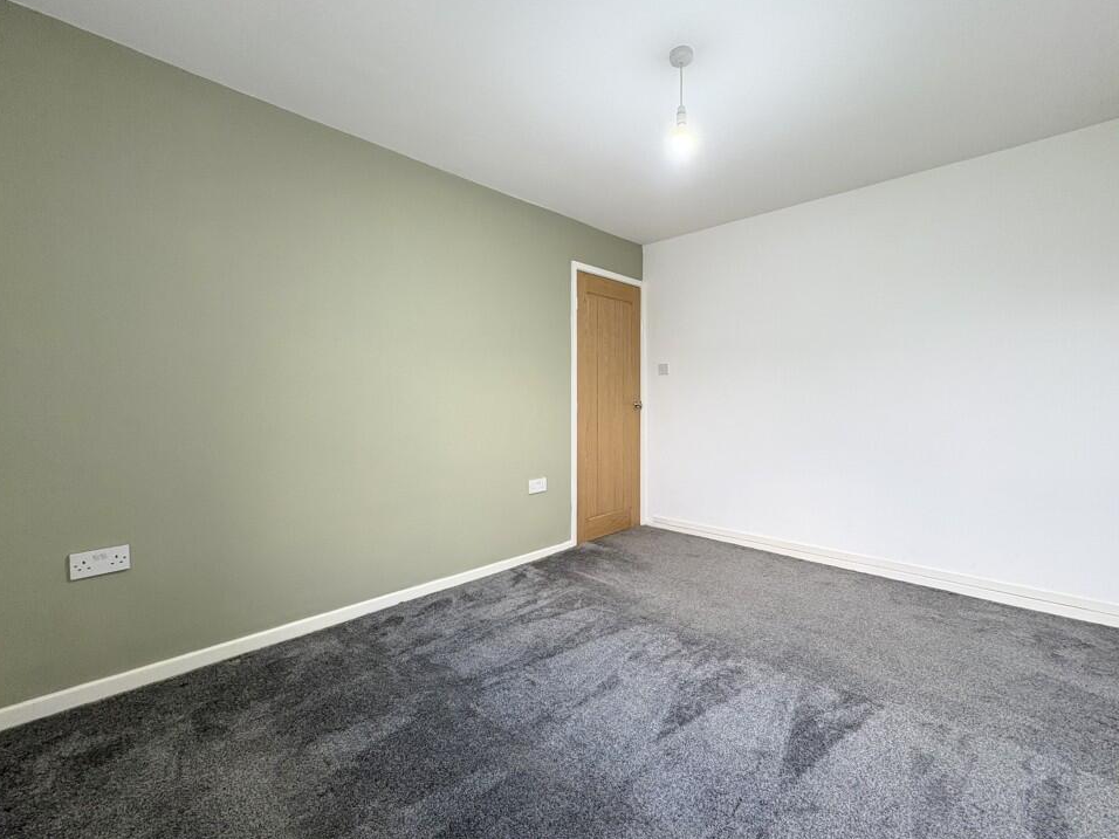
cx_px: 585
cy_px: 404
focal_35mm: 15
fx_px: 485
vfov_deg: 81.7
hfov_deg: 98.1
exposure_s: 1/68
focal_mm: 2.22
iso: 250
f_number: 2.2
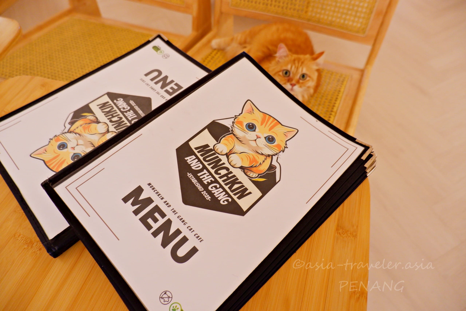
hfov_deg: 76.1
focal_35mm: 23
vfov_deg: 55.1
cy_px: 156
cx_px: 233
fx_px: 298
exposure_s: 1/34
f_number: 3.5
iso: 1000
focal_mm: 15
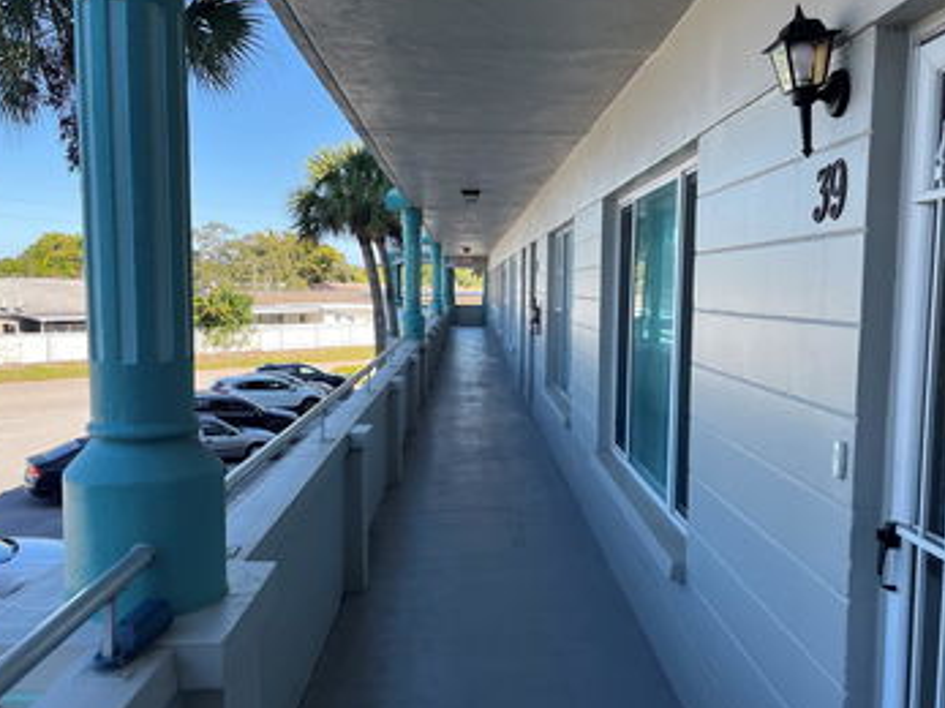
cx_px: 497
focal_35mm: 32
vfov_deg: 44.1
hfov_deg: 56.8
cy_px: 373
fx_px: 873
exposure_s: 1/787
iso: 50
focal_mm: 5.1
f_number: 1.6
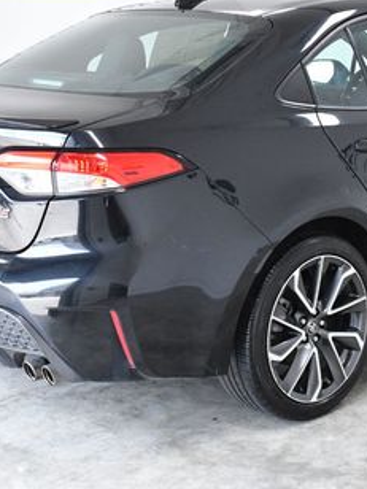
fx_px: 1103
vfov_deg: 24.9
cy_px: 167
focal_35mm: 78
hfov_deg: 18.8
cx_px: 275
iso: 2500
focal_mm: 26
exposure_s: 1/320
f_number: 9
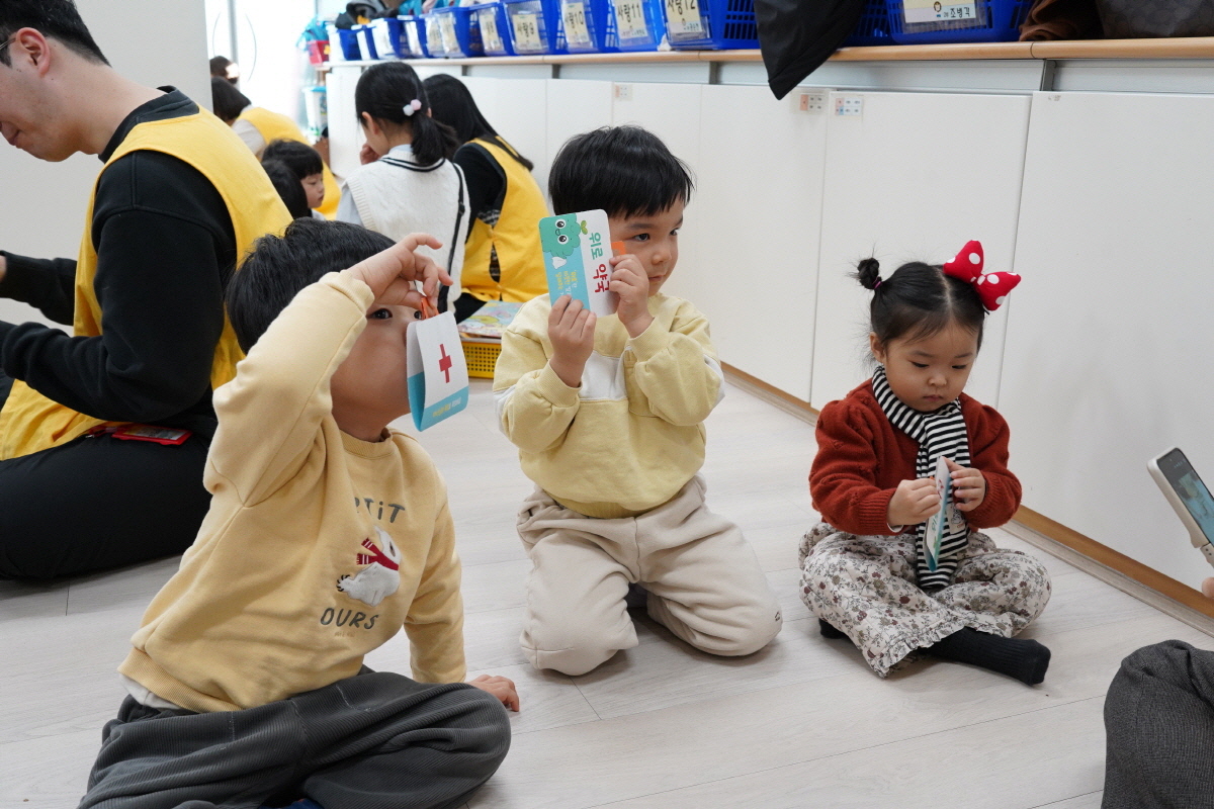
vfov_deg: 37.9
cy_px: 404
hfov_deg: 54.4
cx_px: 607
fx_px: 1180
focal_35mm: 35
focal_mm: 35
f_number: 7.1
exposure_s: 1/60
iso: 2500
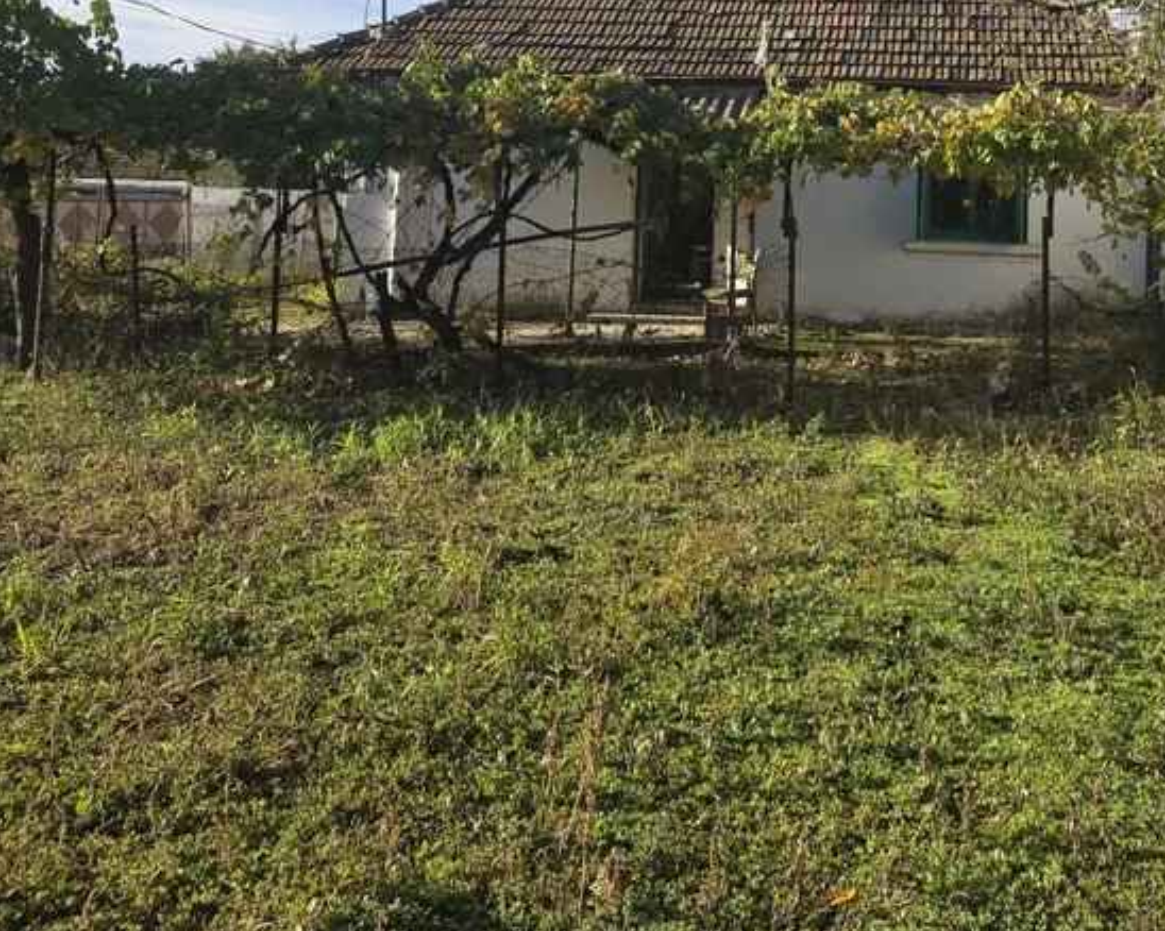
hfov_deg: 43.3
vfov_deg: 35.0
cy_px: 147
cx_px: 884
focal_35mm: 41
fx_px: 1413
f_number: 1.7
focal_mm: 6.3
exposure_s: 1/453
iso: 12
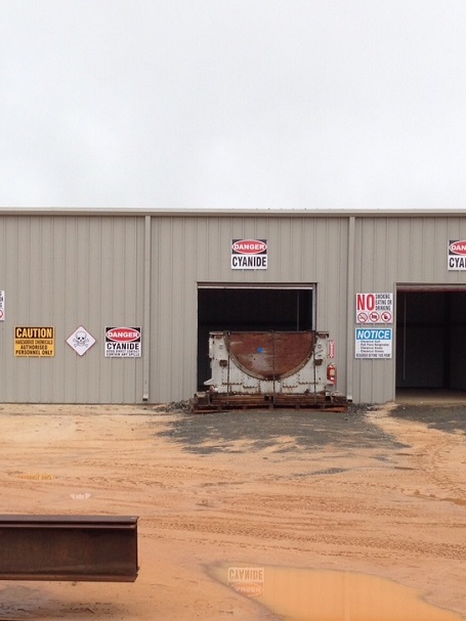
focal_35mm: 58
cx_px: 162
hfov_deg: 25.1
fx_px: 1041
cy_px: 375
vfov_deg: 33.1
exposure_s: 1/167
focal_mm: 4.12
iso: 50
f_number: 2.4
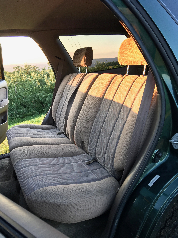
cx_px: 89
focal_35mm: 29
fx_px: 199
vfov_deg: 61.7
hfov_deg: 48.2
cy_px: 119
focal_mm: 4.15
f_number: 2.2
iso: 25
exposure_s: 1/30
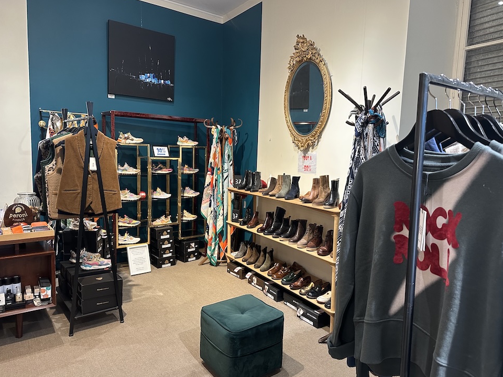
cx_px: 260
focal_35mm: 25
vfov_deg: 54.9
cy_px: 193
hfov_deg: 69.4
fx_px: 363
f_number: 1.78
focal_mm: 6.86
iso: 250
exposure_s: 1/50
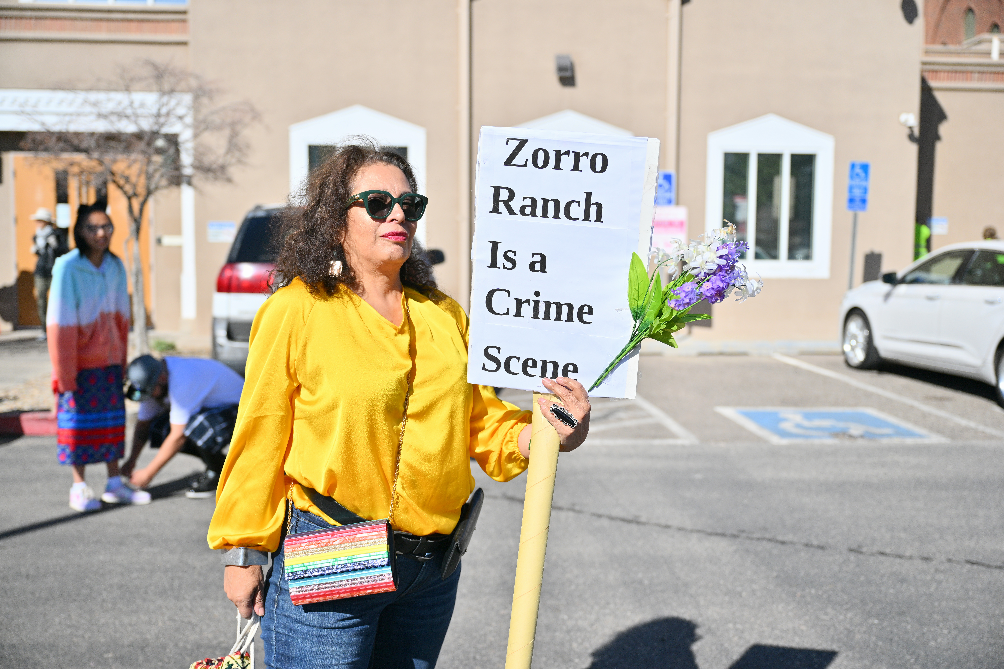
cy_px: 334
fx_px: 1032
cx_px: 502
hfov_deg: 51.9
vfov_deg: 35.9
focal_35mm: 37
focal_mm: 37
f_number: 2.8
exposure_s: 1/5000
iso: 100
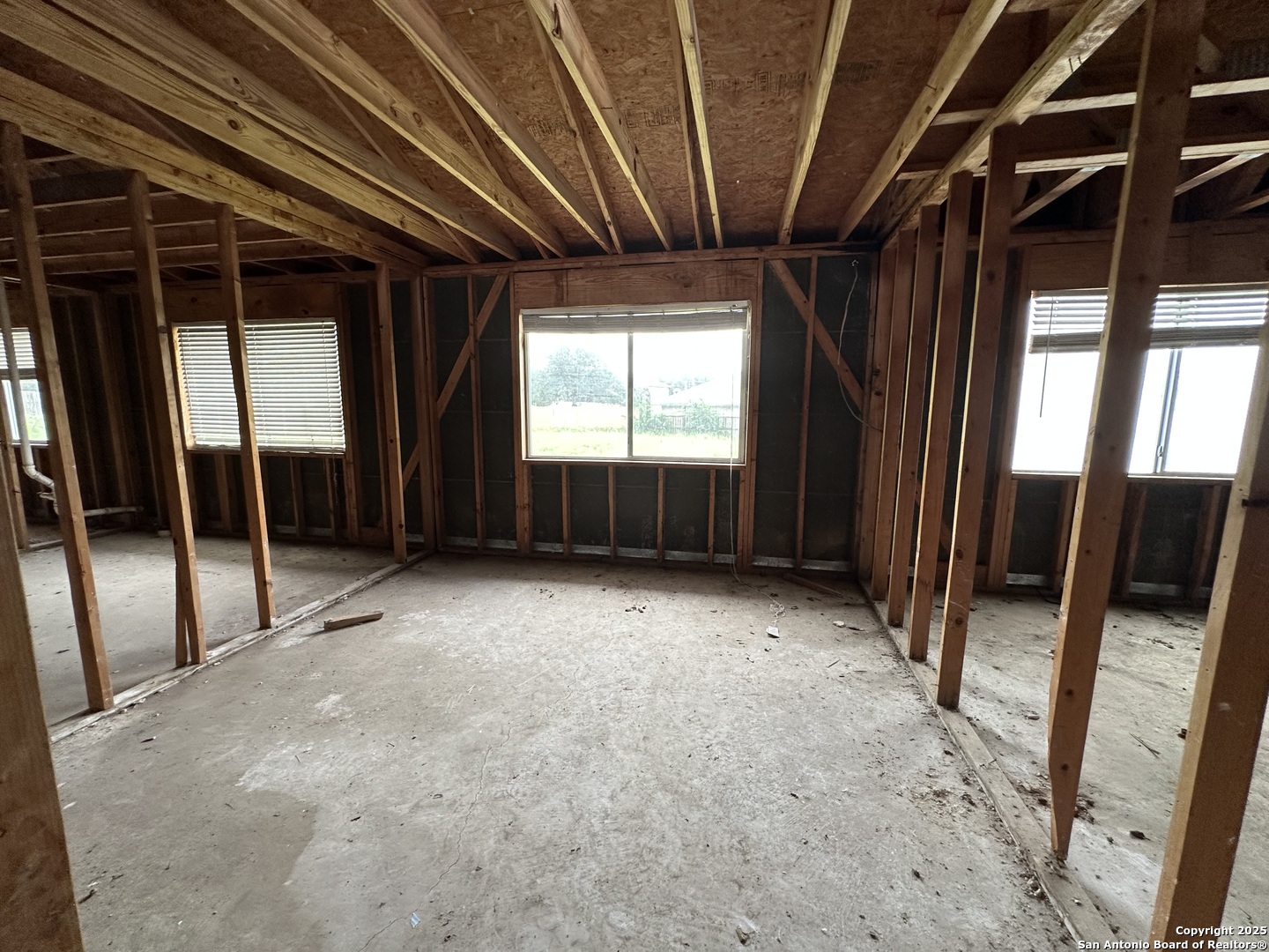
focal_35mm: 14
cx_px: 634
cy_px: 476
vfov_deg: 85.7
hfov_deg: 102.1
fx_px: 513
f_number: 2.2
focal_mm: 2.22
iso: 125
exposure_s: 1/99
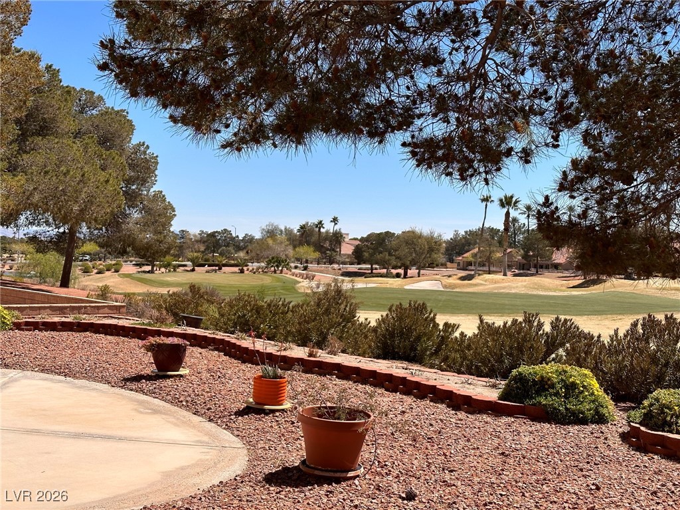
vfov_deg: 30.3
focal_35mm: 48
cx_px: 340
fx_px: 943
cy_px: 255
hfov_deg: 39.7
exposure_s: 1/4785
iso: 64
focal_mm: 6.86
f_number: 1.78
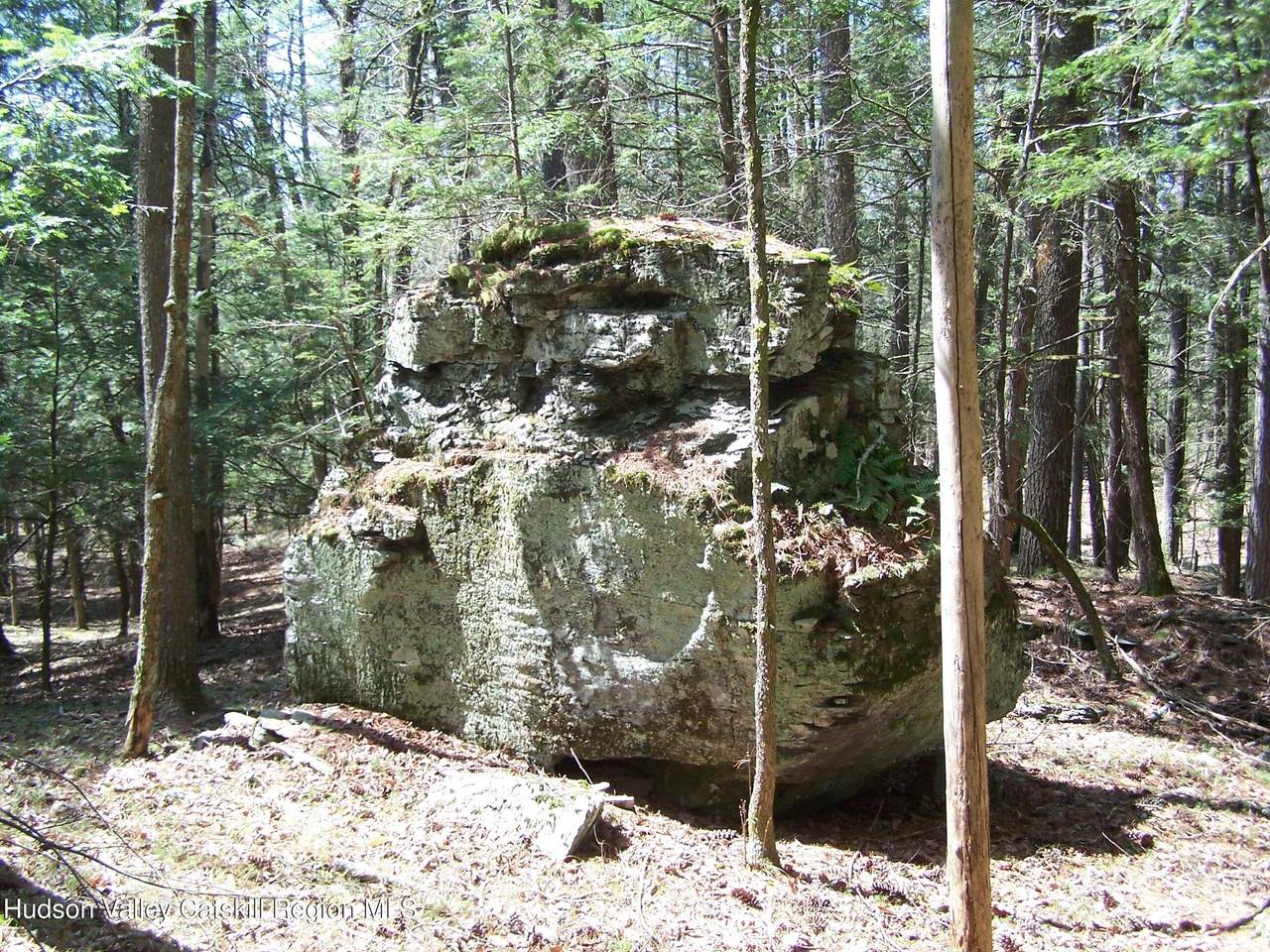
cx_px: 635
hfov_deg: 49.0
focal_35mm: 38
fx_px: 1394
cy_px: 476
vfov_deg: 37.7
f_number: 2.8
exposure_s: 1/250
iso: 140
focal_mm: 6.3
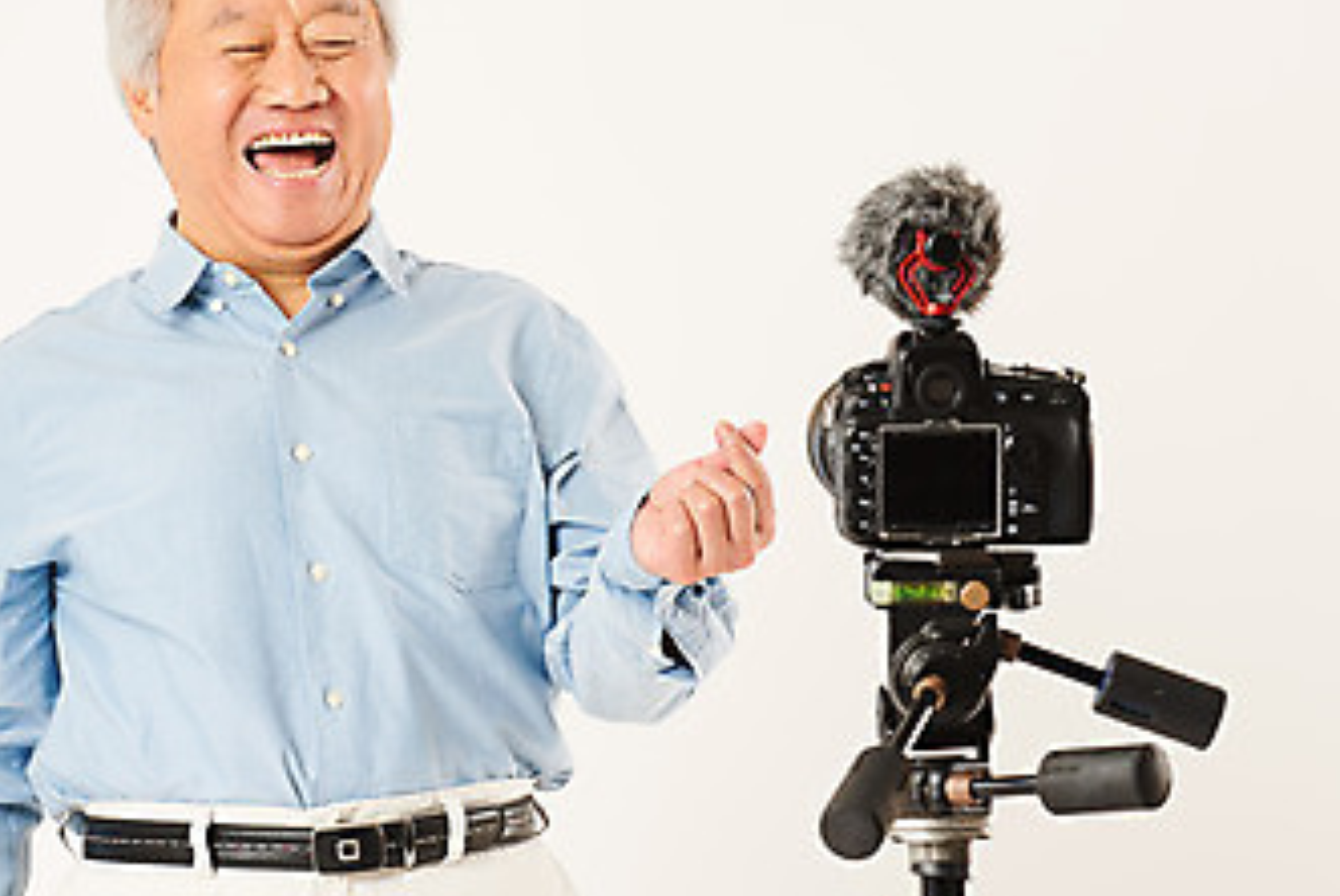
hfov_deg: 9.3
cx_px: 555
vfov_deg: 6.3
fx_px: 8196
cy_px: 509
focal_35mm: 220
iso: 100
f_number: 7.1
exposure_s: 1/125
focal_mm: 122
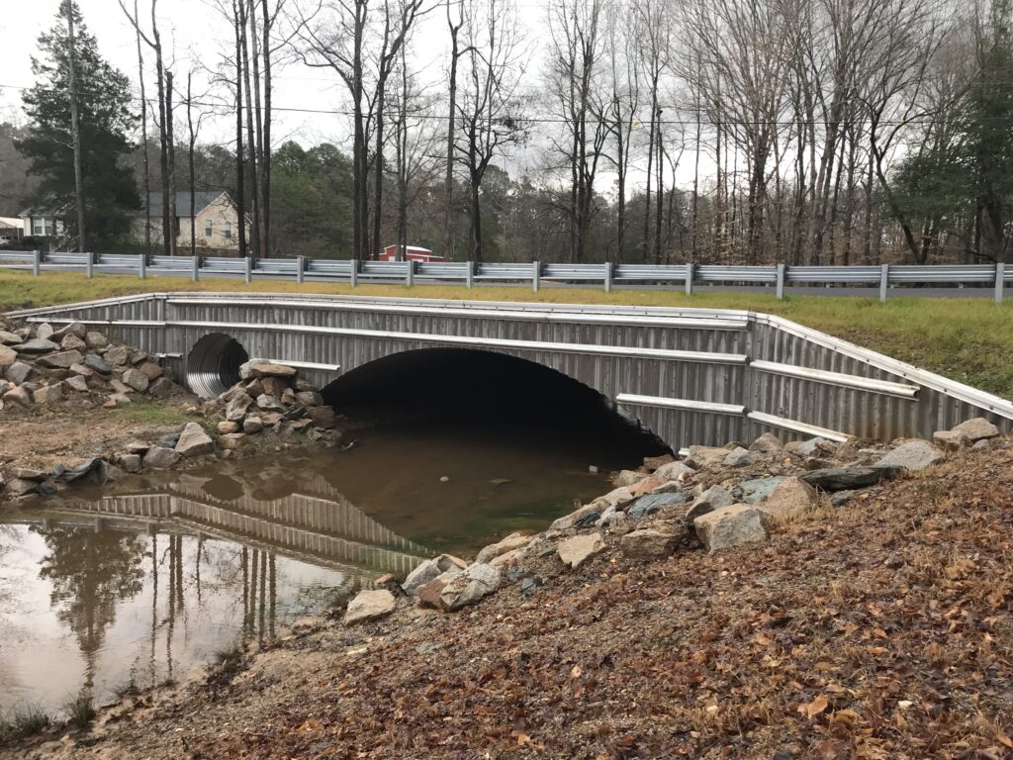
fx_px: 819
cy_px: 380
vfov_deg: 49.7
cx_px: 506
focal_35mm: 28
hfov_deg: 63.4
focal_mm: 3.99
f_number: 1.8
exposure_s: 1/120
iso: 40
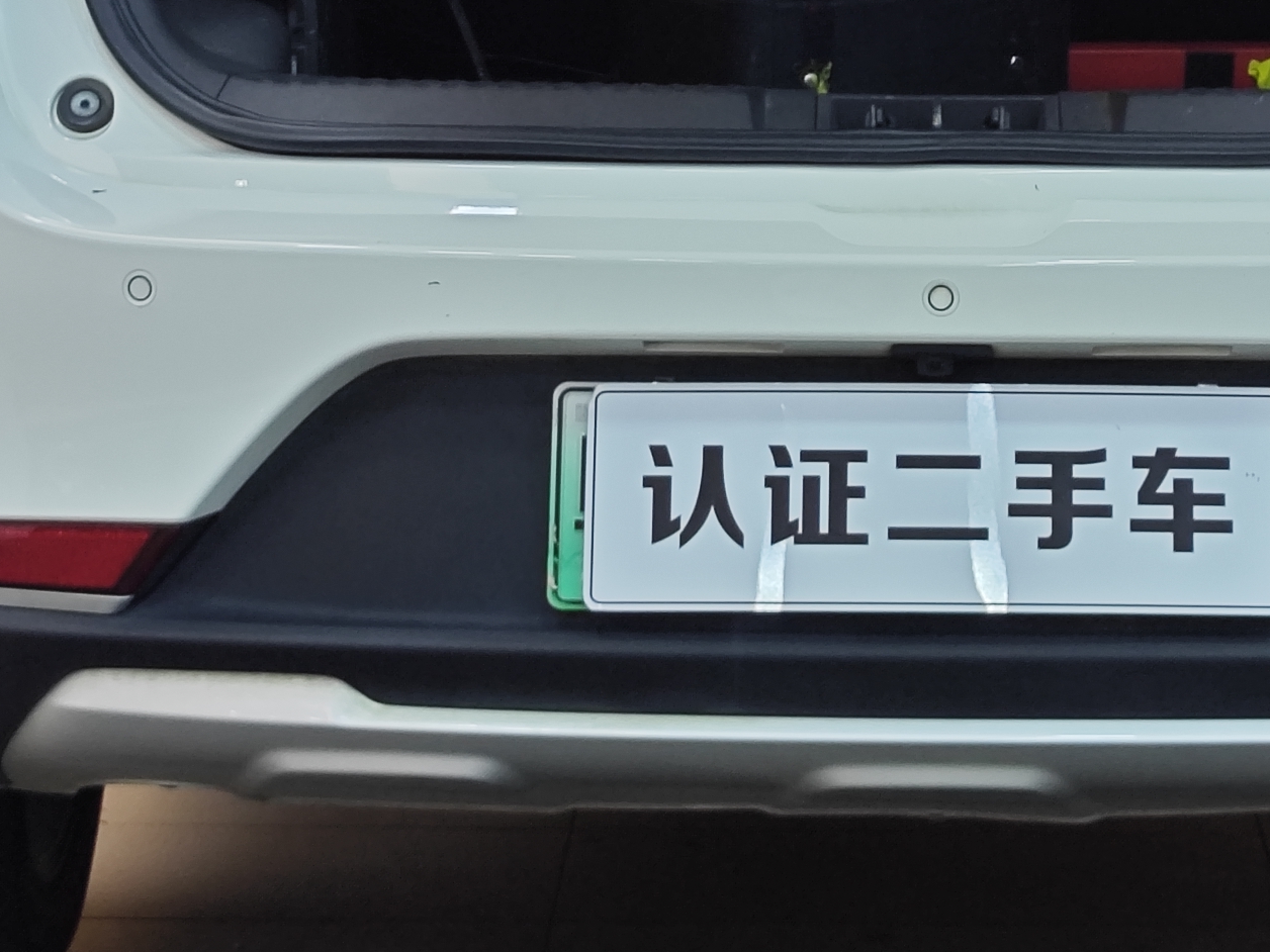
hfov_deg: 13.1
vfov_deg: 9.7
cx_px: 923
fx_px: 5503
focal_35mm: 150
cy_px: -231
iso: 100
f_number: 1.9
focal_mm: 8.7
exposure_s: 1/60.8
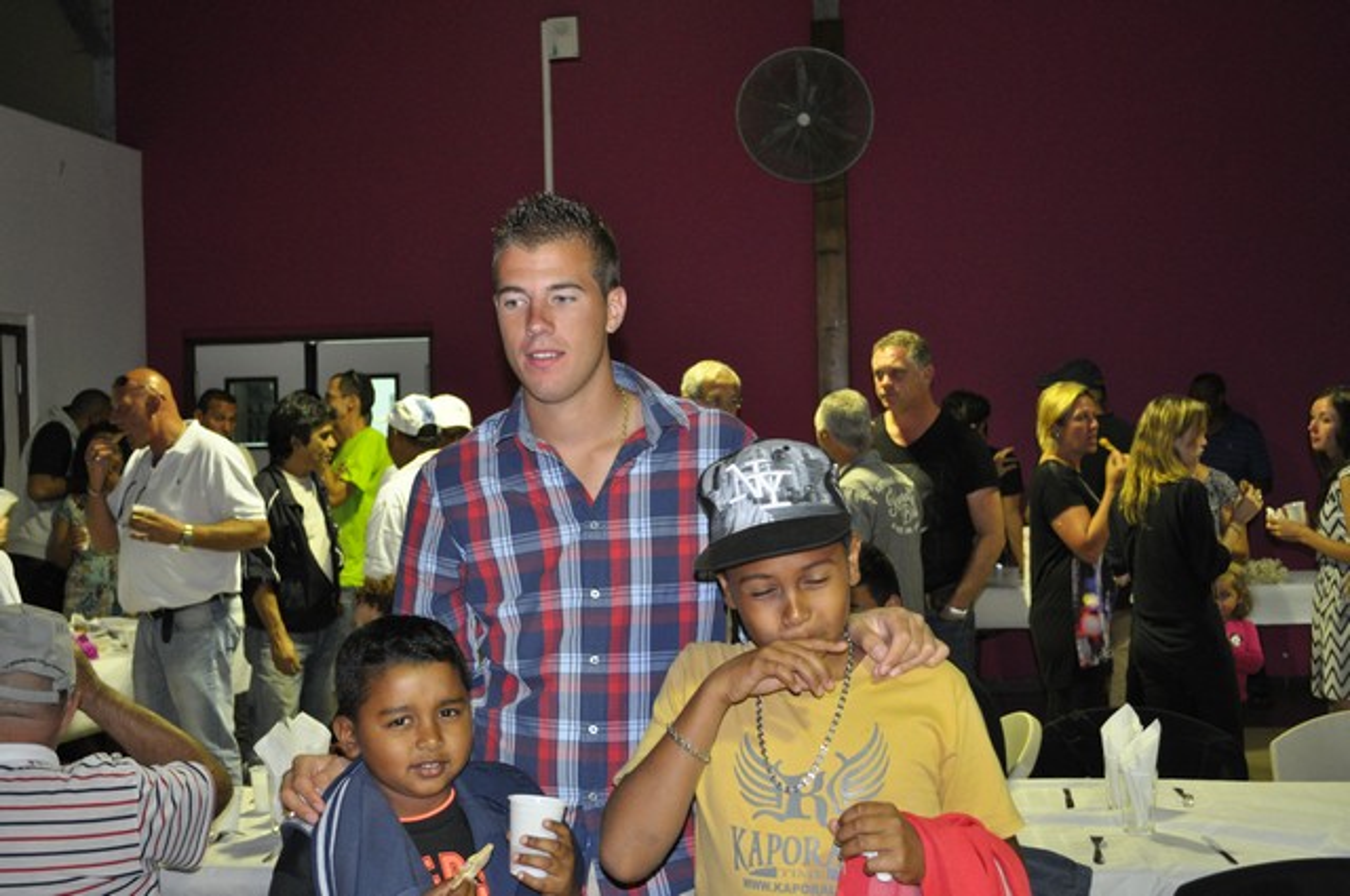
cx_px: 675
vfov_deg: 28.0
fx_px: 1798
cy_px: 448
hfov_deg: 41.2
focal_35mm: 48
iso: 800
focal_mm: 32
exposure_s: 1/30
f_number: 4.8
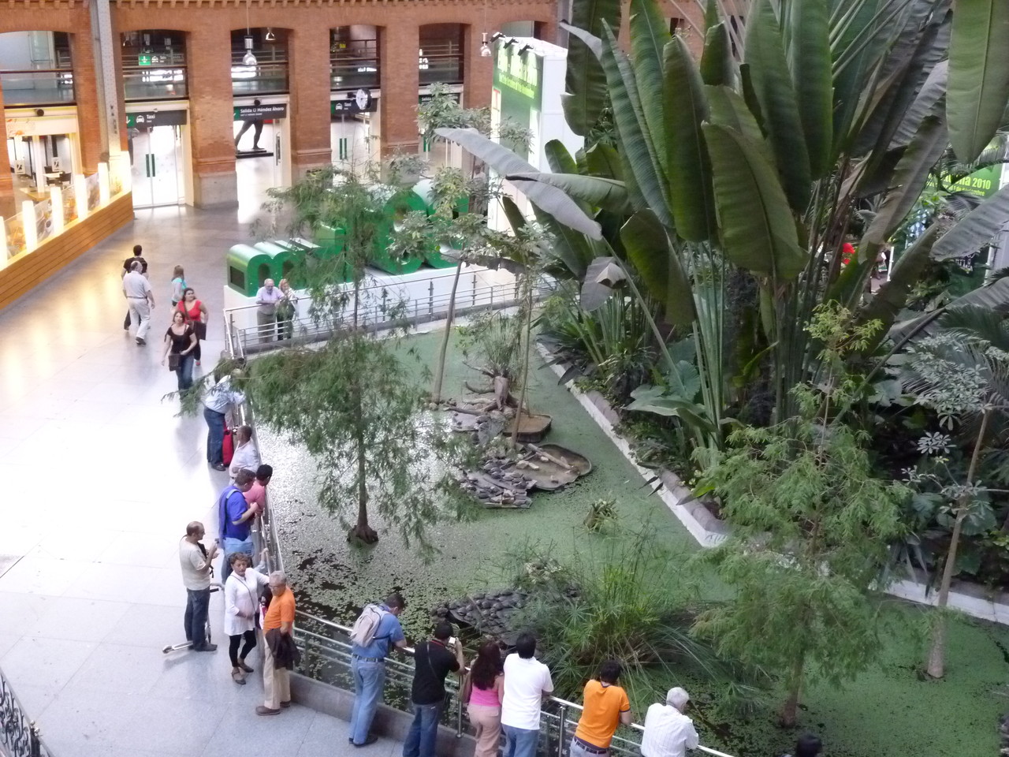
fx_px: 1312
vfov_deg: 32.2
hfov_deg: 42.1
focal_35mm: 45
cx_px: 504
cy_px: 378
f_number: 3
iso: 800
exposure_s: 1/30
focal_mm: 8
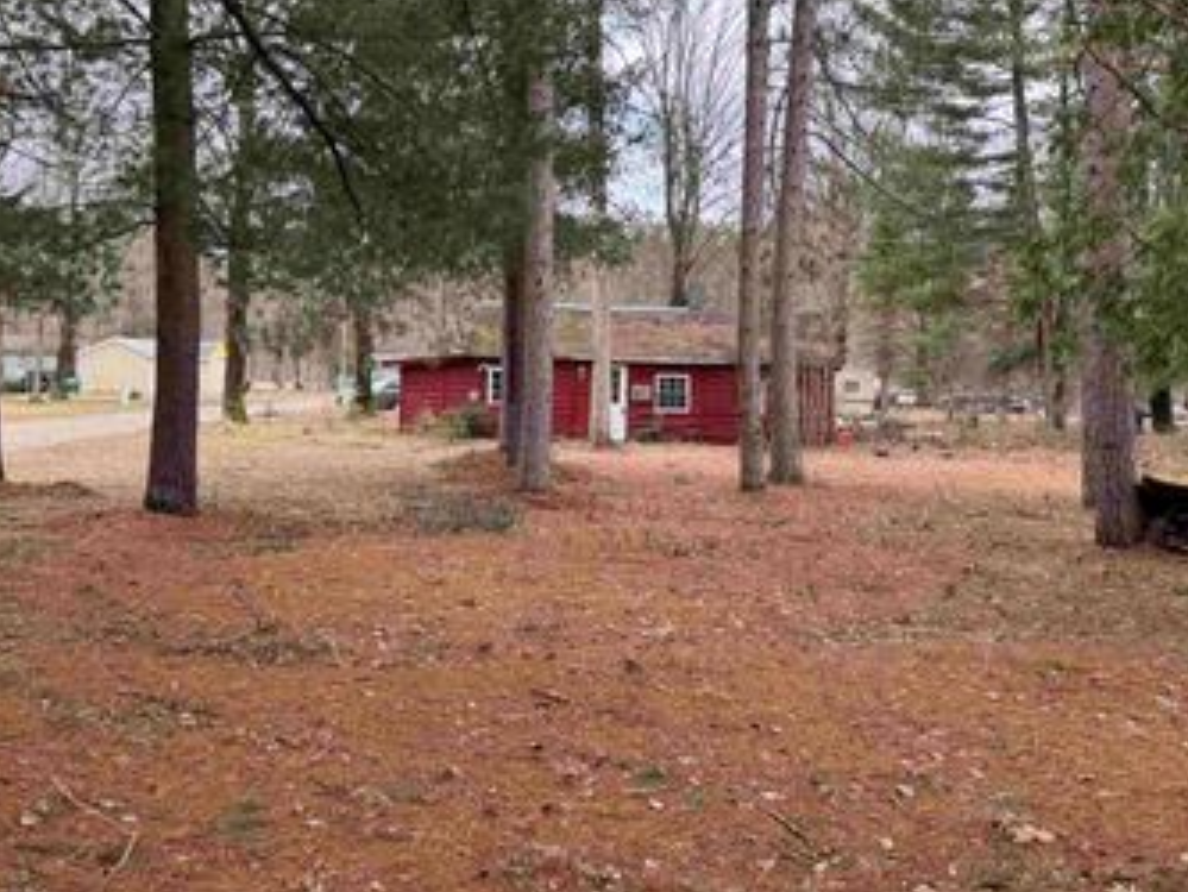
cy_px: 341
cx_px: 624
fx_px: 1236
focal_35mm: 36
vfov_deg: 39.4
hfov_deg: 51.3
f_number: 1.78
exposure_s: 1/202
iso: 80
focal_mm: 6.76
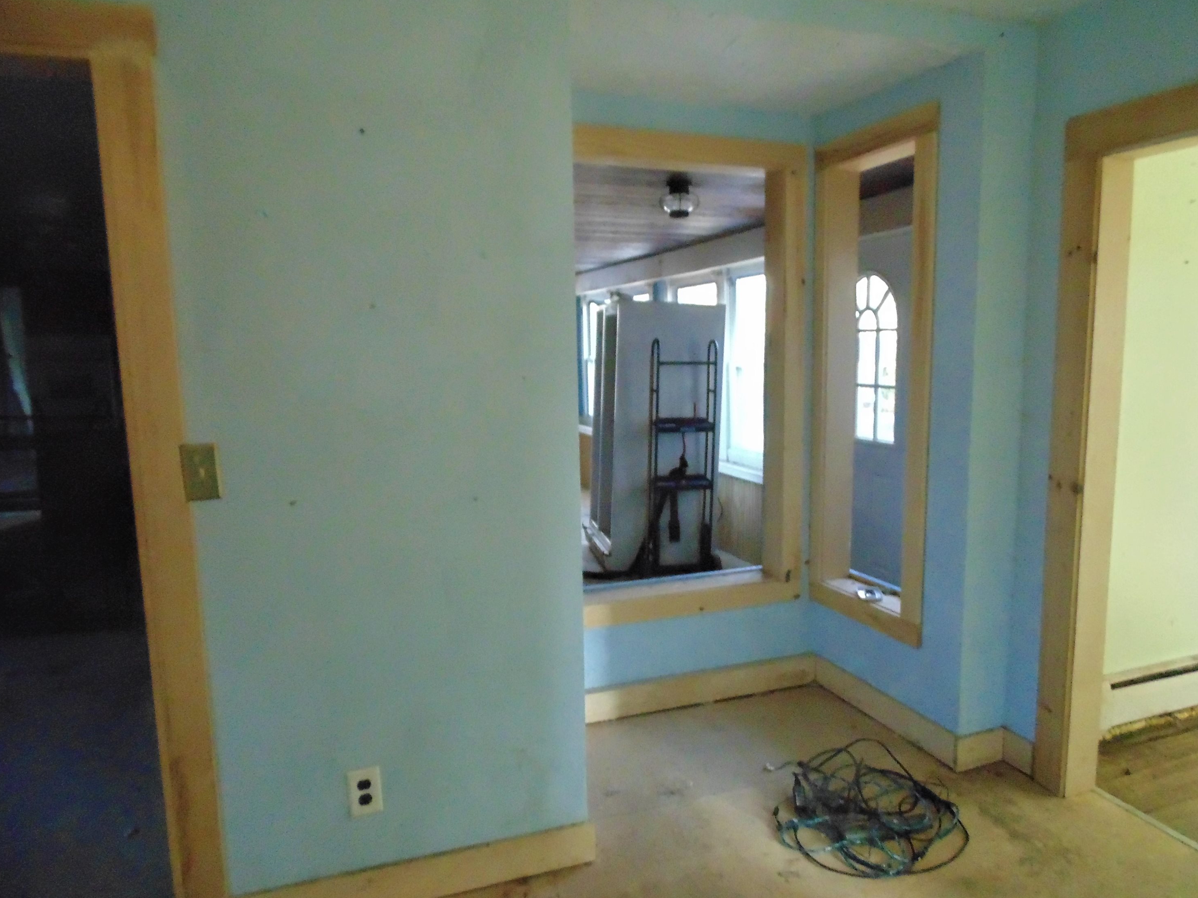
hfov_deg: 73.9
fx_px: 796
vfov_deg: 58.9
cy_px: 464
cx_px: 617
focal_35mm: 23
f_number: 3.1
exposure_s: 1/60
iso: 800
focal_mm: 4
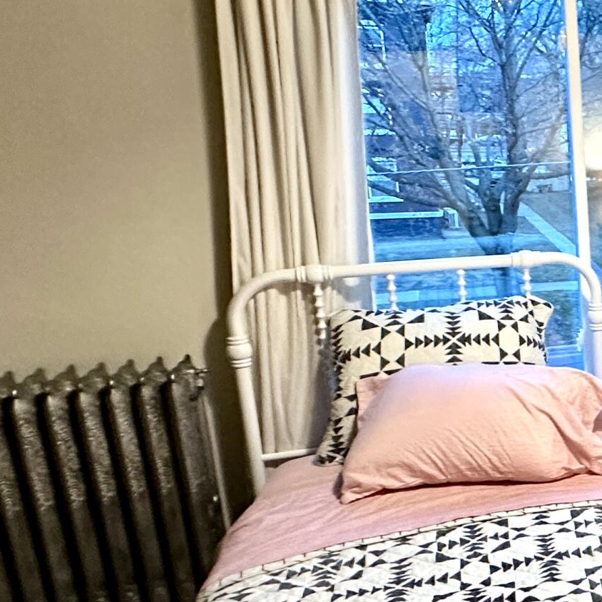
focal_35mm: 44
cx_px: 827
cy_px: 315
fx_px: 866
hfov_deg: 29.1
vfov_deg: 38.3
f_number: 2.2
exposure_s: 1/60
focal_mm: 2.22
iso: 640
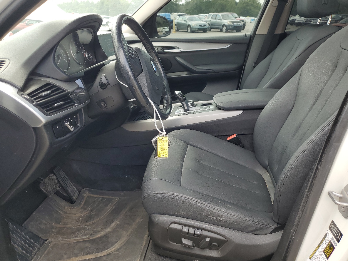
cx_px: 174
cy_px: 130
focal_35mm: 26
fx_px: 261
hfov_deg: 67.3
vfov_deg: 53.1
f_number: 1.5
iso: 50
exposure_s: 1/270
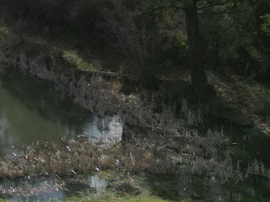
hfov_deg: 16.1
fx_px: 905
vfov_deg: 11.6
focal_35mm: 116
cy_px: -189
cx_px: -76
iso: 110
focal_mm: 6.72
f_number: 1.7
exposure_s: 1/8000
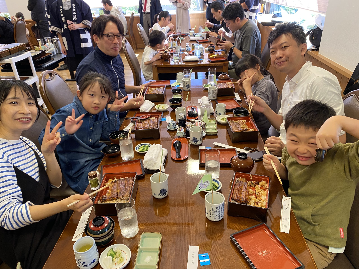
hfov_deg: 67.3
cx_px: 180
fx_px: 270
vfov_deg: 53.1
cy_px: 134
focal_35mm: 26
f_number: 1.8
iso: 160
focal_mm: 4.25
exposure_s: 1/50
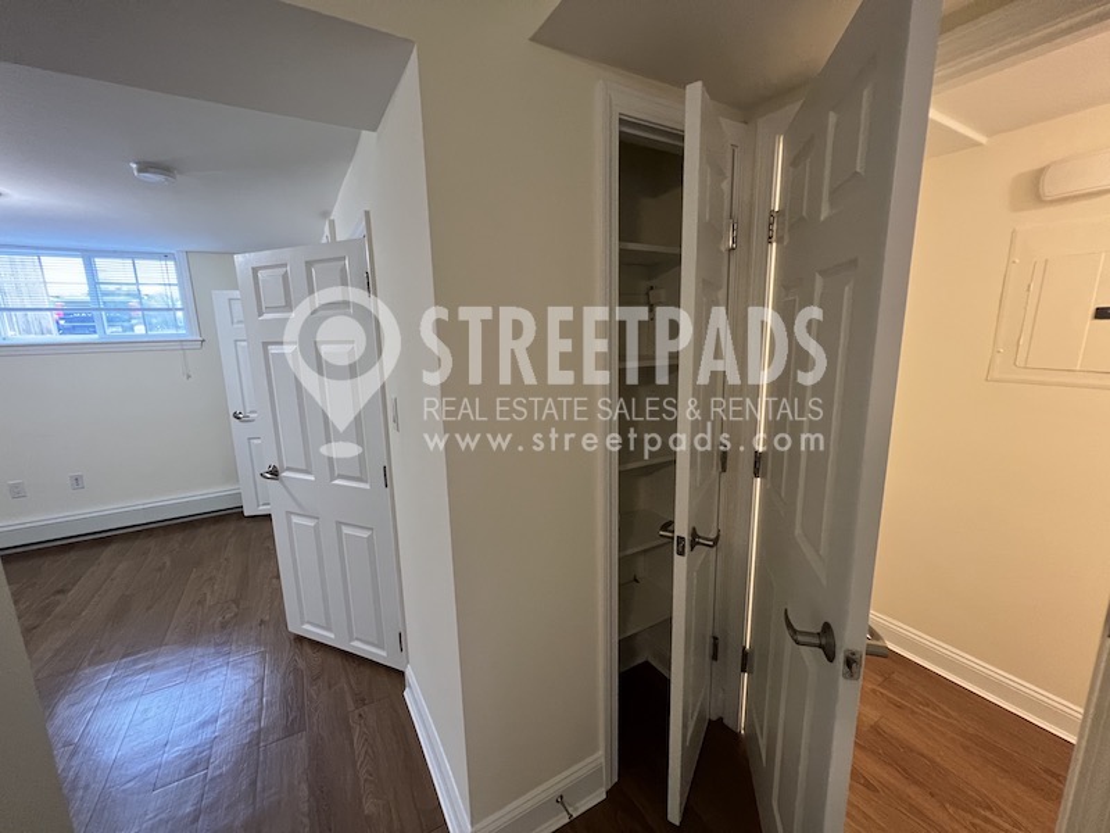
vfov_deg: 89.9
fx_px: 417
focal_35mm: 13
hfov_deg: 106.2
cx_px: 555
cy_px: 416
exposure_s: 1/60
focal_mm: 1.57
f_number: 1.8
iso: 400
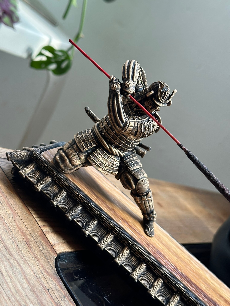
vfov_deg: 39.7
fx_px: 425
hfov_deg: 30.3
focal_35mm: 48
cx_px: 115
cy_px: 153
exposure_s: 1/60
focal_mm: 6.86
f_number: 1.78
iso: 100
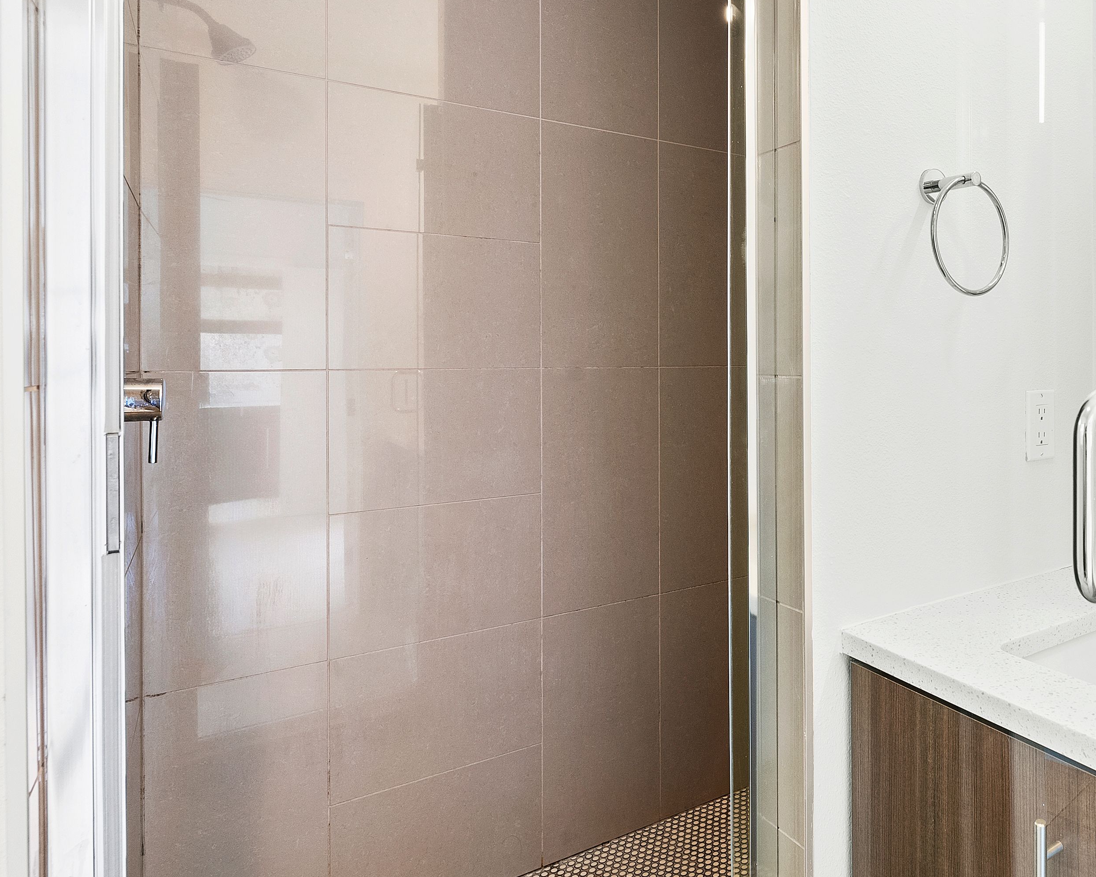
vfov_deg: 58.5
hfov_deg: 64.7
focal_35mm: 24
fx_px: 779
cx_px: 860
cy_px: 366
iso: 640
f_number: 9
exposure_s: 1/4
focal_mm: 15
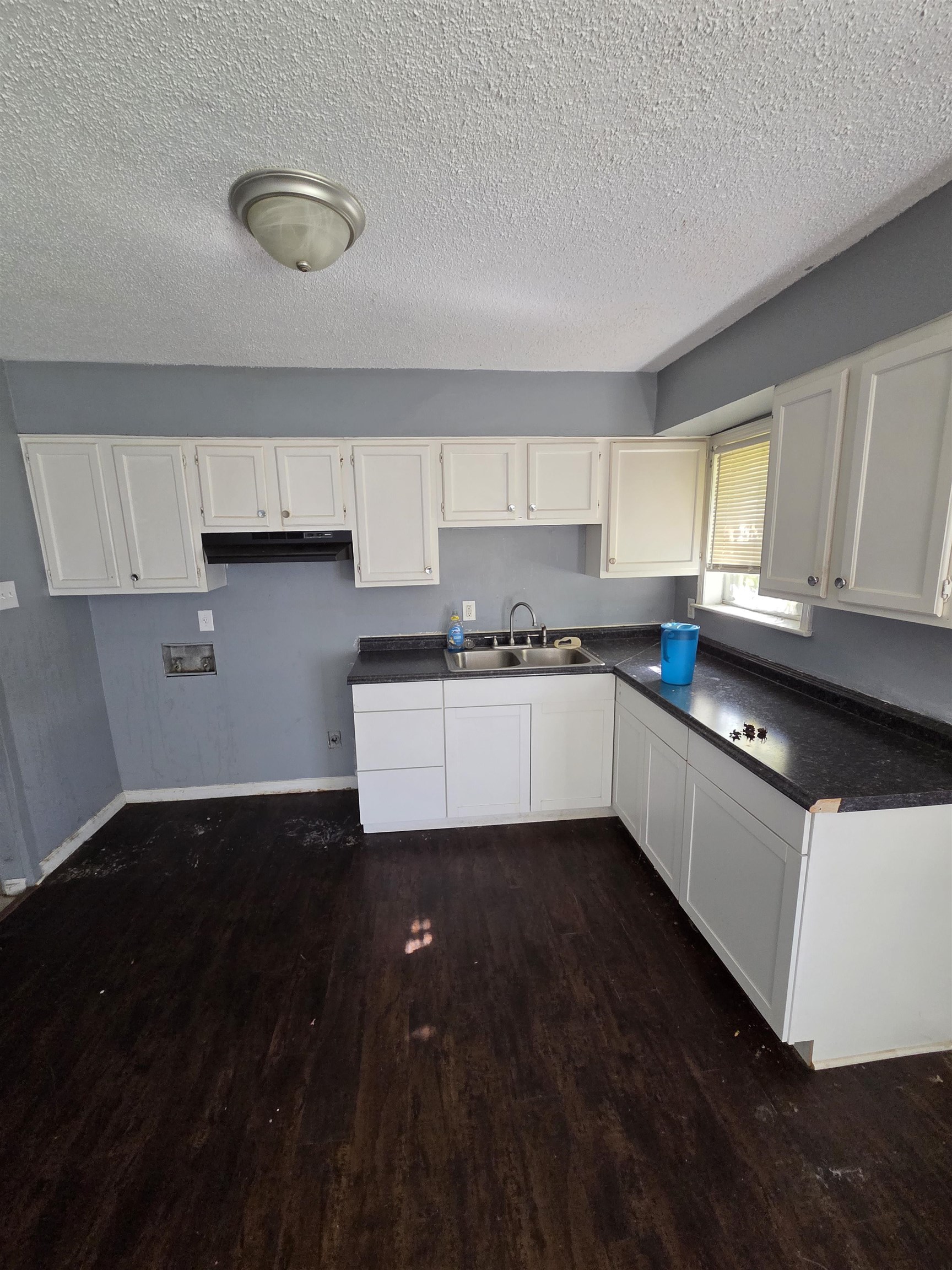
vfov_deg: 106.2
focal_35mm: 13
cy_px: 635
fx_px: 477
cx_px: 476
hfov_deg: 89.9
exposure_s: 1/100
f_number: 2.2
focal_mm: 2.2
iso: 320
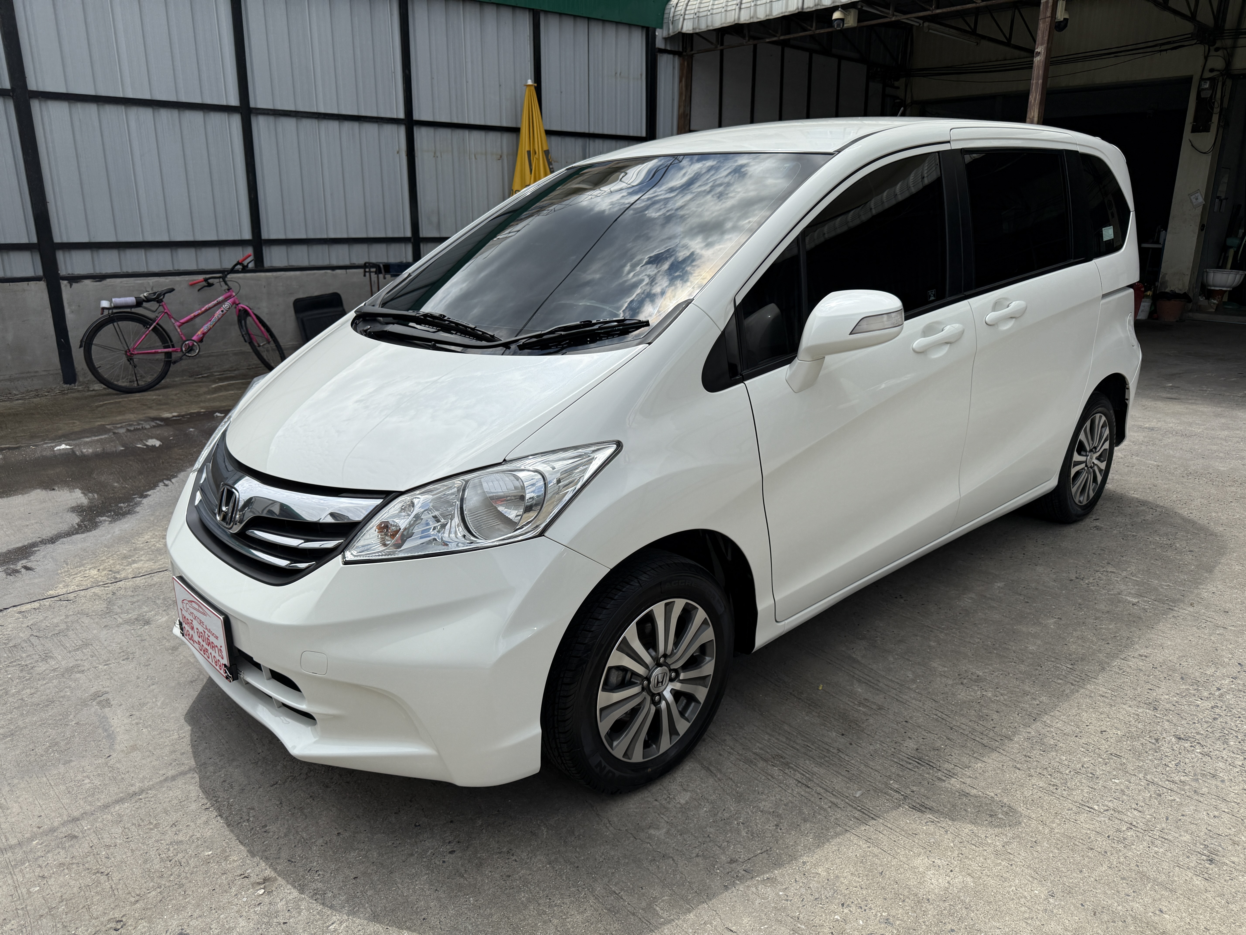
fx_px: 864
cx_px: 623
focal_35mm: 24
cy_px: 468
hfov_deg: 71.6
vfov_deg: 56.8
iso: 100
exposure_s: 1/7353
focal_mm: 6.76
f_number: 1.78
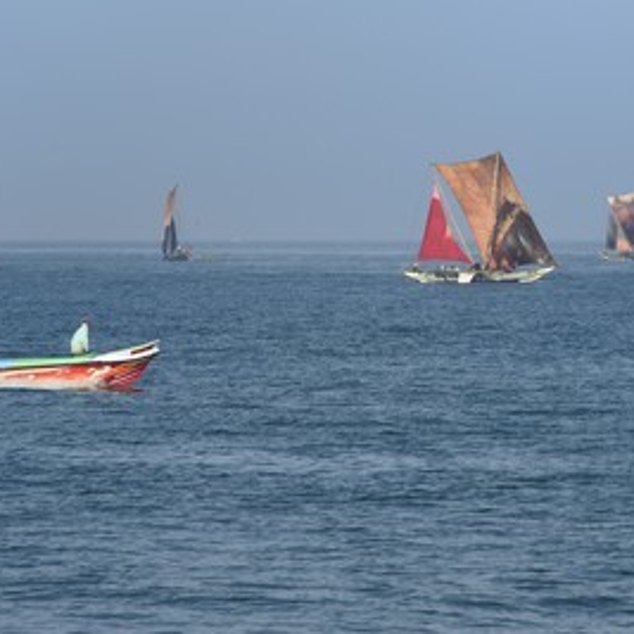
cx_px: 273
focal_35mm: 267
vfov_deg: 6.6
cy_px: 330
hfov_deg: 6.6
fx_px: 5533
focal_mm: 200
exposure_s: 1/400
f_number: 10
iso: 200
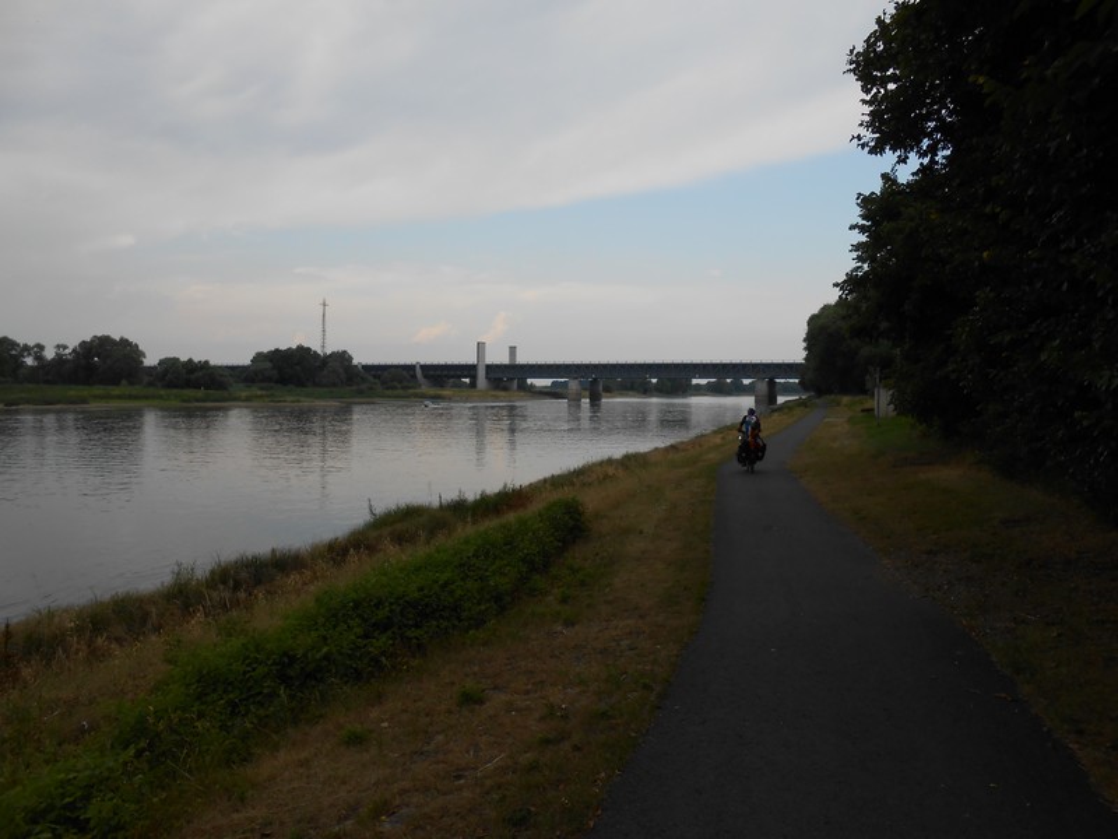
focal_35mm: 26
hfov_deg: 67.3
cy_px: 420
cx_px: 559
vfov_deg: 53.1
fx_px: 840
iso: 80
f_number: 3.5
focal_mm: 4.6
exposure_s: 1/400
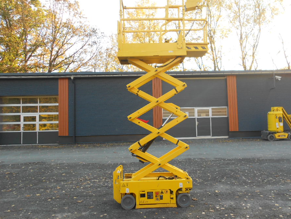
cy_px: 106
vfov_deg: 46.8
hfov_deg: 59.8
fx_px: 252
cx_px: 160
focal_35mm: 30
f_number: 3.2
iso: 80
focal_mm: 4.6
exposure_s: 1/160
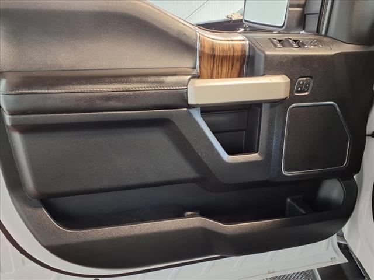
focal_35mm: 27
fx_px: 292
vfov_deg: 51.4
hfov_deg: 65.3
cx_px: 187
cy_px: 140
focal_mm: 3.58
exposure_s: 1/15
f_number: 1.9
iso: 500
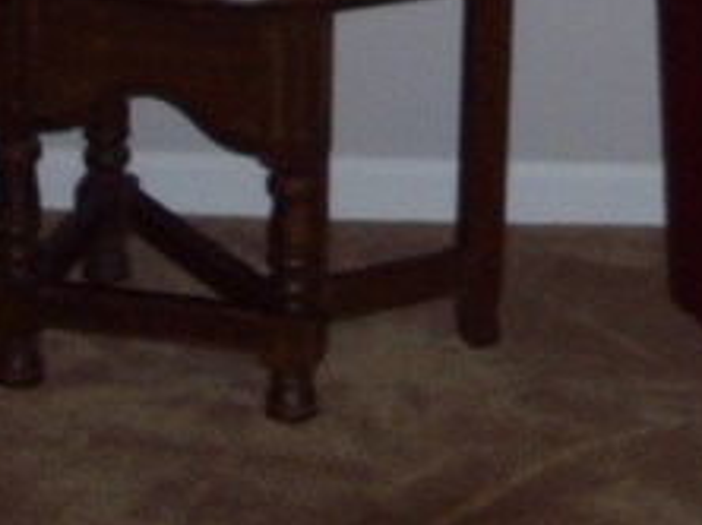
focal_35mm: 171
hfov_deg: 11.6
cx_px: 493
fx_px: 3464
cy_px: -506
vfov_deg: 8.3
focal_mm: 6.2
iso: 160
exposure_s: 1/50
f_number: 2.8
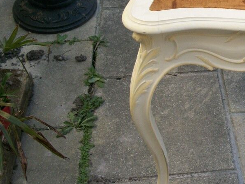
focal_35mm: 69
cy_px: 41
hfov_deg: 27.1
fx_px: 488
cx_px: 224
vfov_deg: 21.1
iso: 80
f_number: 2.9
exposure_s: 1/320
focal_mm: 5.7
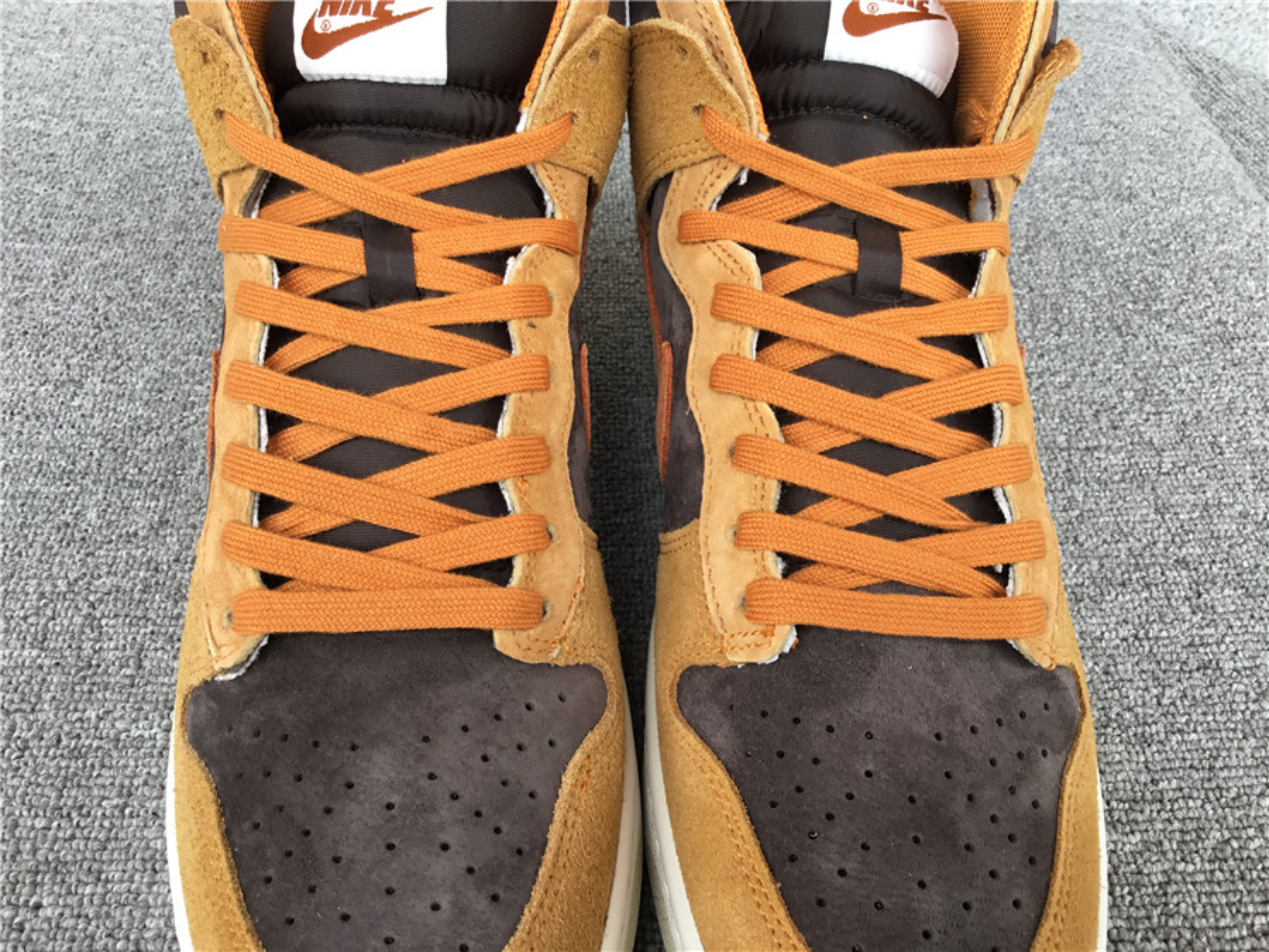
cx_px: 634
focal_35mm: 31
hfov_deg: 58.4
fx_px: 1136
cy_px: 476
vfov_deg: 45.4
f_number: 2.4
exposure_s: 1/117
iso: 25
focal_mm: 3.3
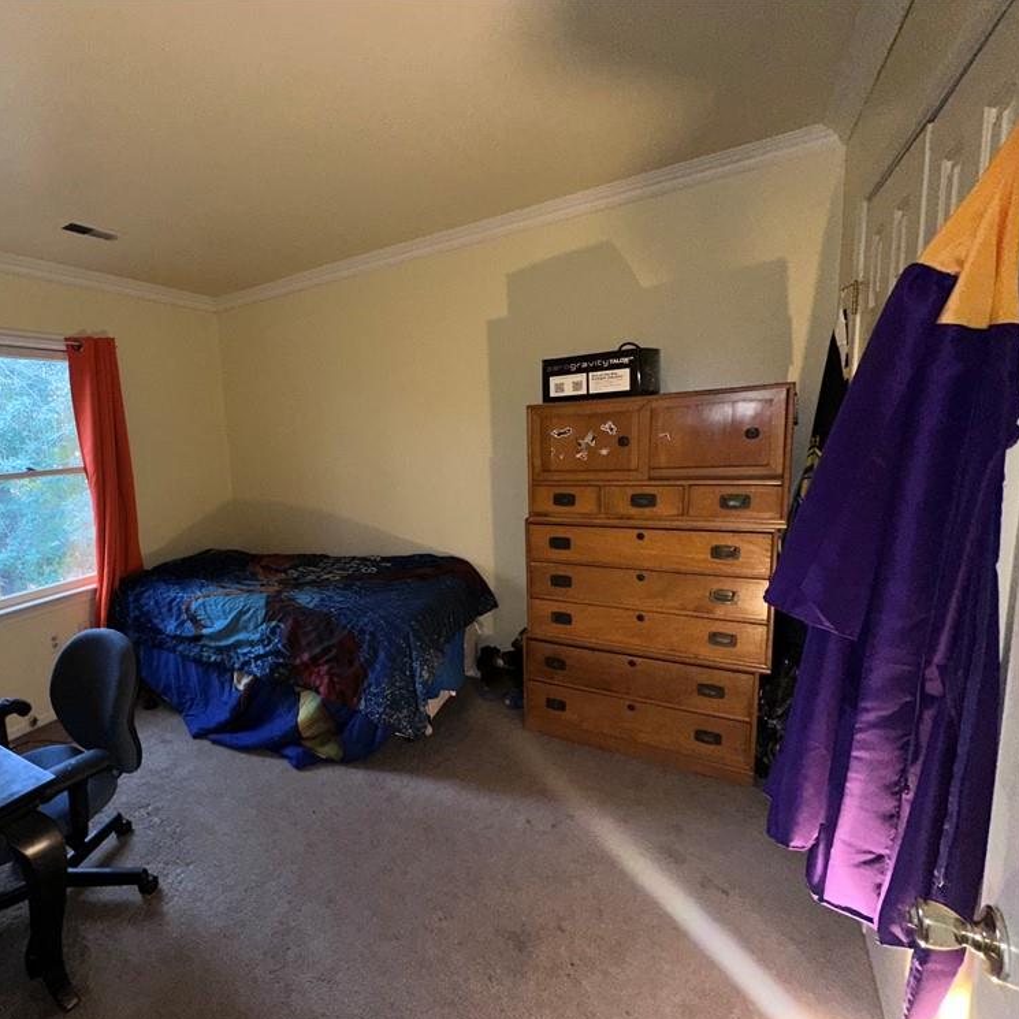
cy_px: 522
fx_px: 566
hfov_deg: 80.7
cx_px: 326
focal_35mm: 17
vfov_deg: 84.0
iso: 80
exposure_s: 1/60
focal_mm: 2.22
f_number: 2.2
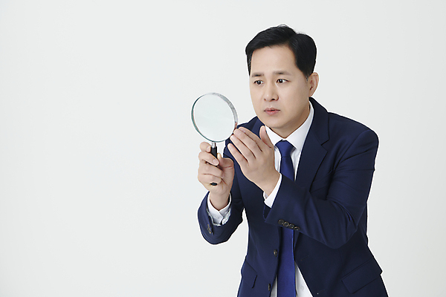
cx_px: 223
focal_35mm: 70
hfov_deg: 28.8
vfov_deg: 19.5
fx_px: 867
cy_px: 148
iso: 100
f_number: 11
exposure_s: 1/125
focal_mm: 70
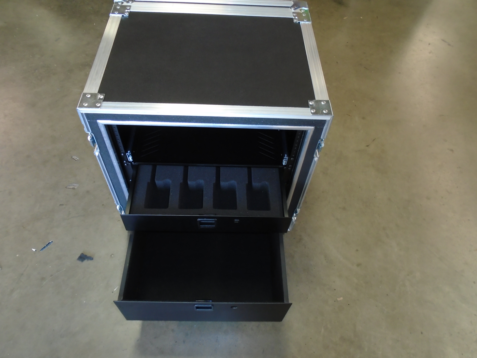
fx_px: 358
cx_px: 238
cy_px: 179
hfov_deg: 67.3
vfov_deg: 53.1
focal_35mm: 26
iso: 200
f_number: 3.2
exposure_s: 1/30
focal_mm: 4.6
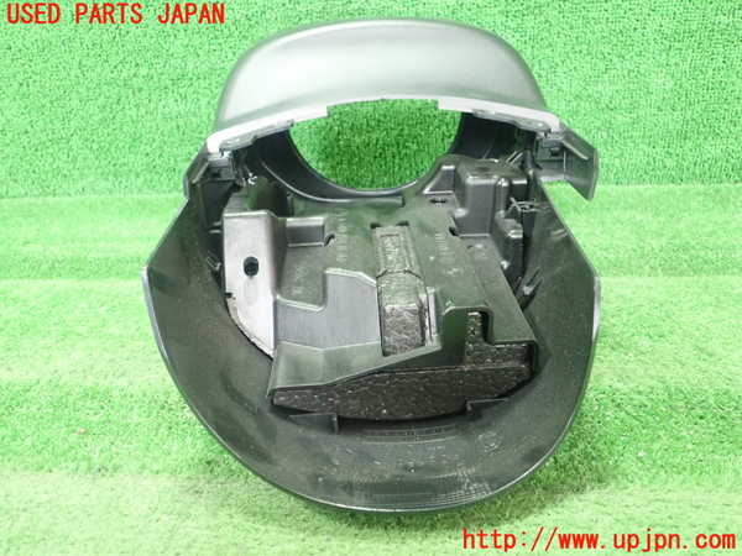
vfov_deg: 46.8
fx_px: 643
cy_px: 278
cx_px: 371
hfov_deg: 60.0
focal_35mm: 30
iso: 800
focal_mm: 5.5
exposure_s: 1/100
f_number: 2.3
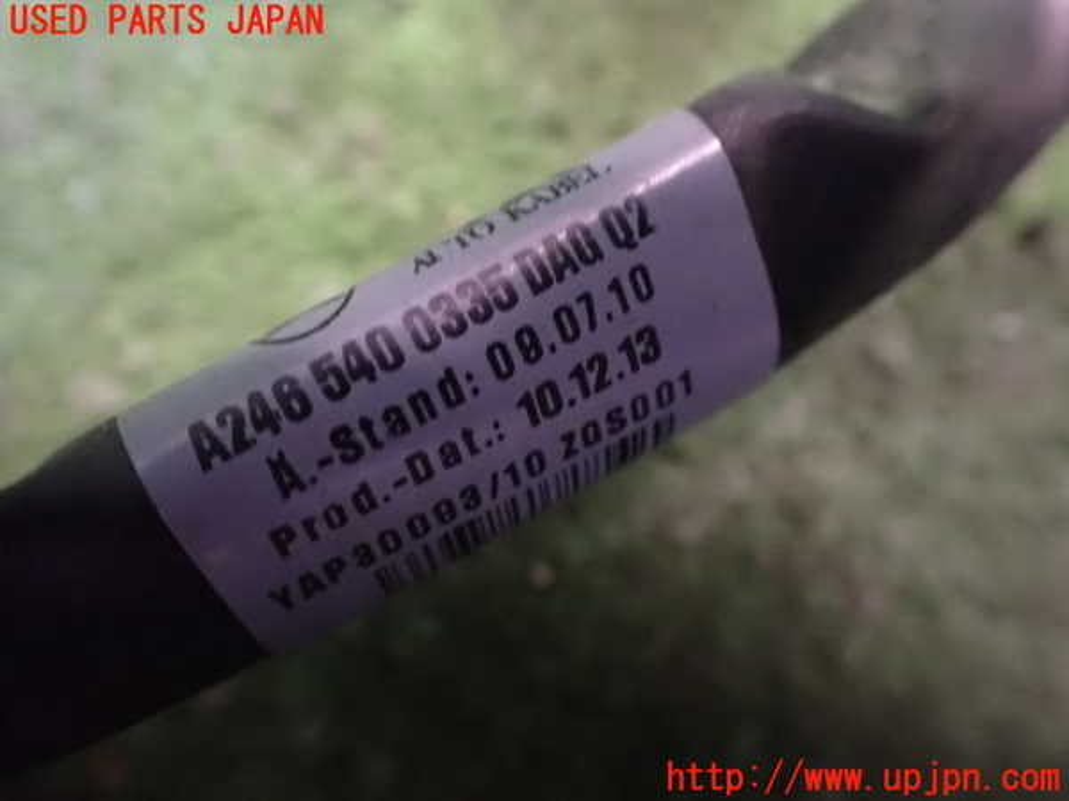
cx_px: 534
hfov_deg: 60.0
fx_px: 926
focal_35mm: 30
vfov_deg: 46.8
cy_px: 400
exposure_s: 1/25
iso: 1600
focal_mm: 5.4
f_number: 2.3
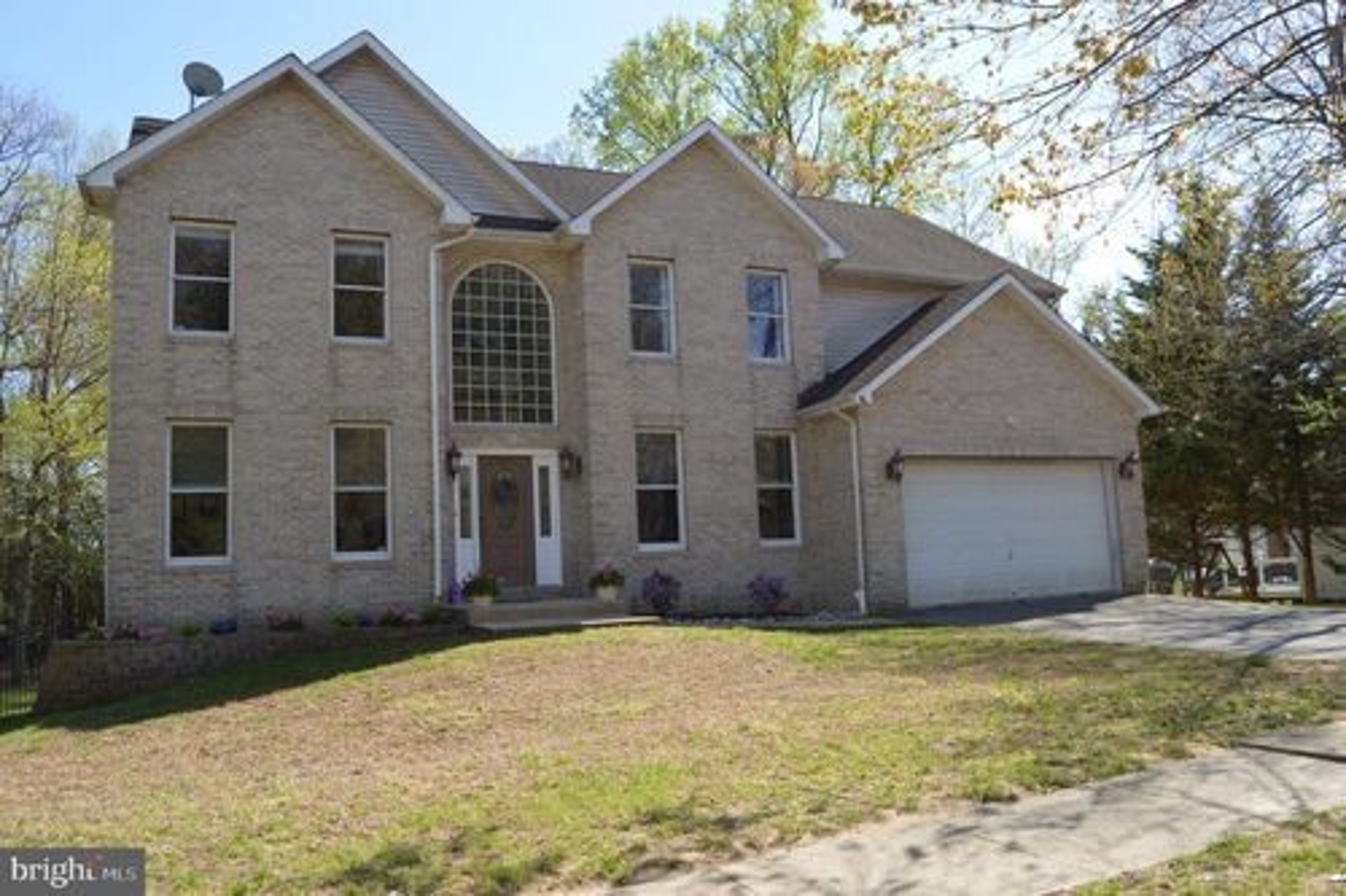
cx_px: 673
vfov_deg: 47.9
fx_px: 1009
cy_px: 448
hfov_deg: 67.4
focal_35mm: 27
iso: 100
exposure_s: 1/200
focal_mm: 18
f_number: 6.3
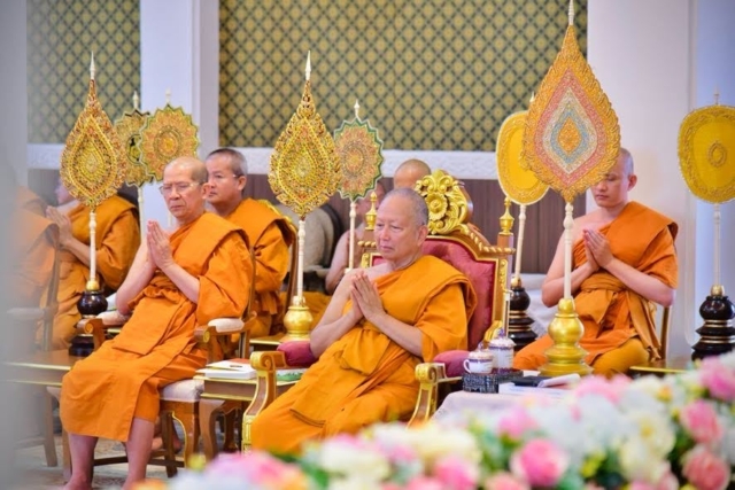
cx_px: 368
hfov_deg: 17.1
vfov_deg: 11.4
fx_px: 2450
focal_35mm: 120
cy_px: 245
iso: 3200
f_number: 4
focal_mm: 120
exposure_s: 1/100
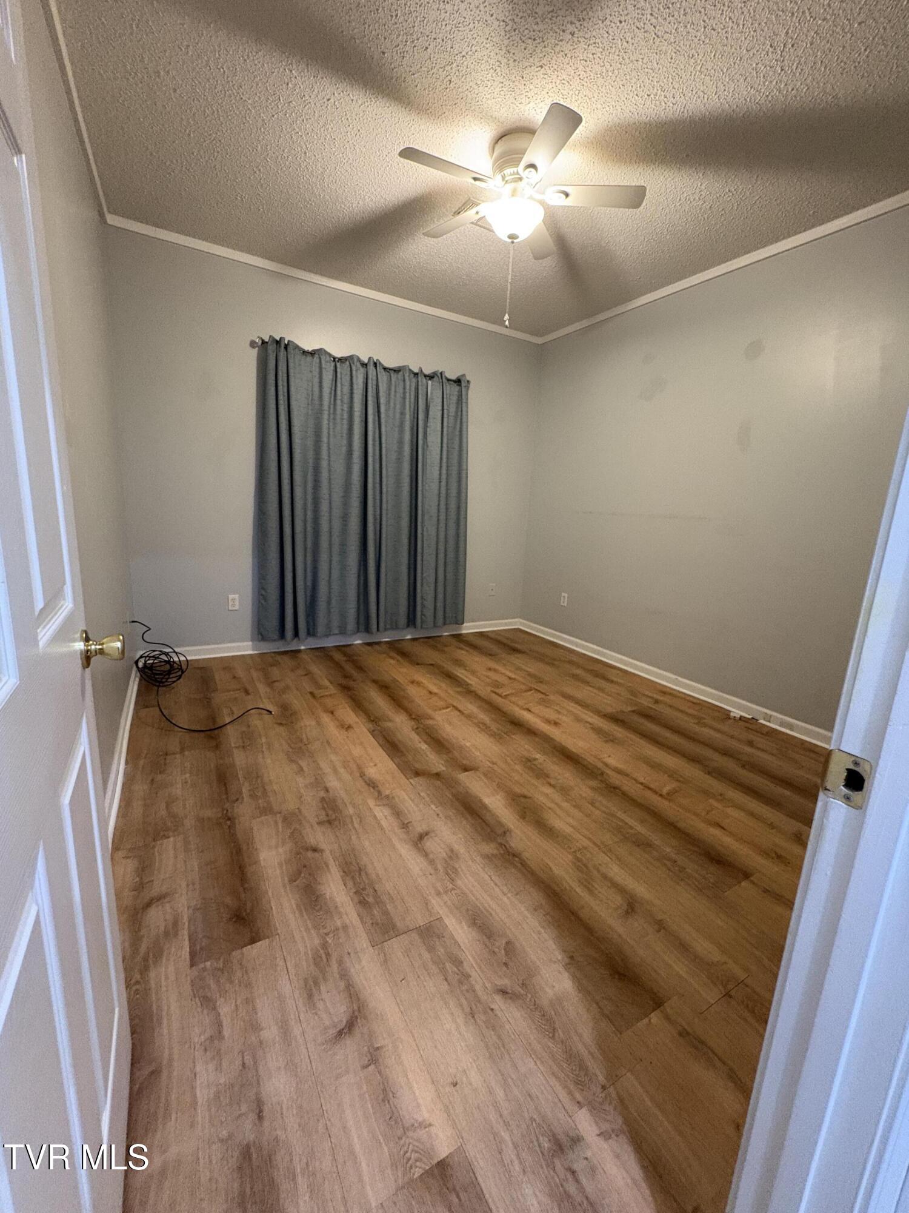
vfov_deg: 102.1
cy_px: 606
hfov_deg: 85.7
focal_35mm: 14
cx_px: 454
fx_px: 490
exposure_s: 1/40
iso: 640
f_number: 2.2
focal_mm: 2.22
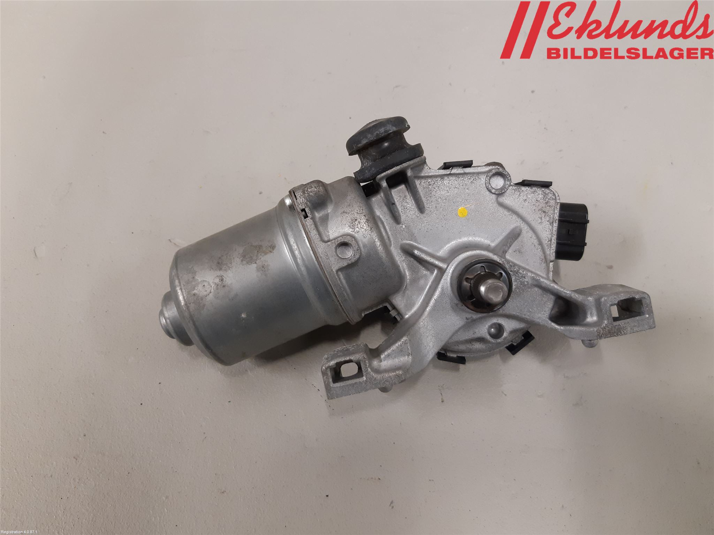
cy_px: 268
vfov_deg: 53.1
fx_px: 536
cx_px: 357
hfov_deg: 67.3
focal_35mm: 26
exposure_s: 1/50
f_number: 1.7
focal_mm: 3.93
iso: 160
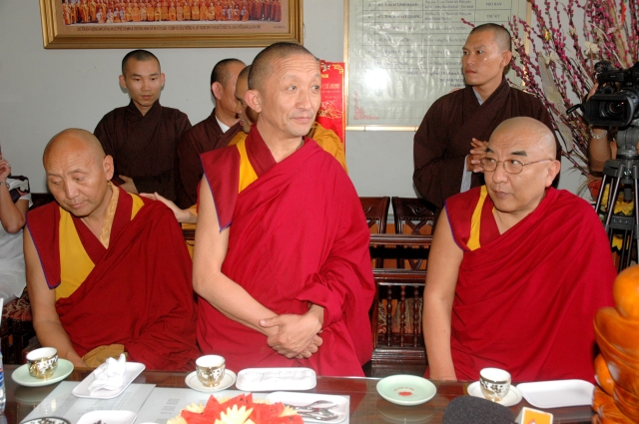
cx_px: 320
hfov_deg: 53.2
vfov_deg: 36.8
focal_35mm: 36
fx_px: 638
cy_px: 212
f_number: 5.6
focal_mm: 24
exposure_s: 1/60
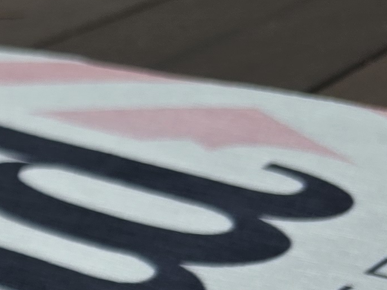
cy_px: 647
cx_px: -634
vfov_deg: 10.0
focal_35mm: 134
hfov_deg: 11.3
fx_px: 1498
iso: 12
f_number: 1.7
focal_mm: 6.3
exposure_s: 1/444
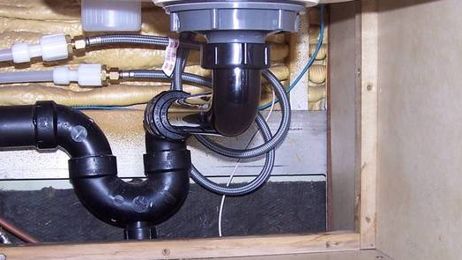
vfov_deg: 18.8
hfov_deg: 32.8
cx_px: 224
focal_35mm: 64
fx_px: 784
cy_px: 164
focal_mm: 6.3
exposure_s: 1/60
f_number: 2.8
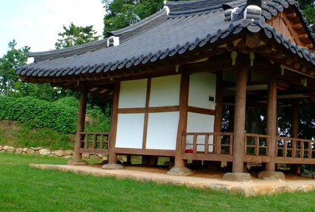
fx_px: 429
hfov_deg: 39.4
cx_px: 229
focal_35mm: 49
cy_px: 61
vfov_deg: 27.4
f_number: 5.6
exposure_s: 1/125
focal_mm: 20
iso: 100
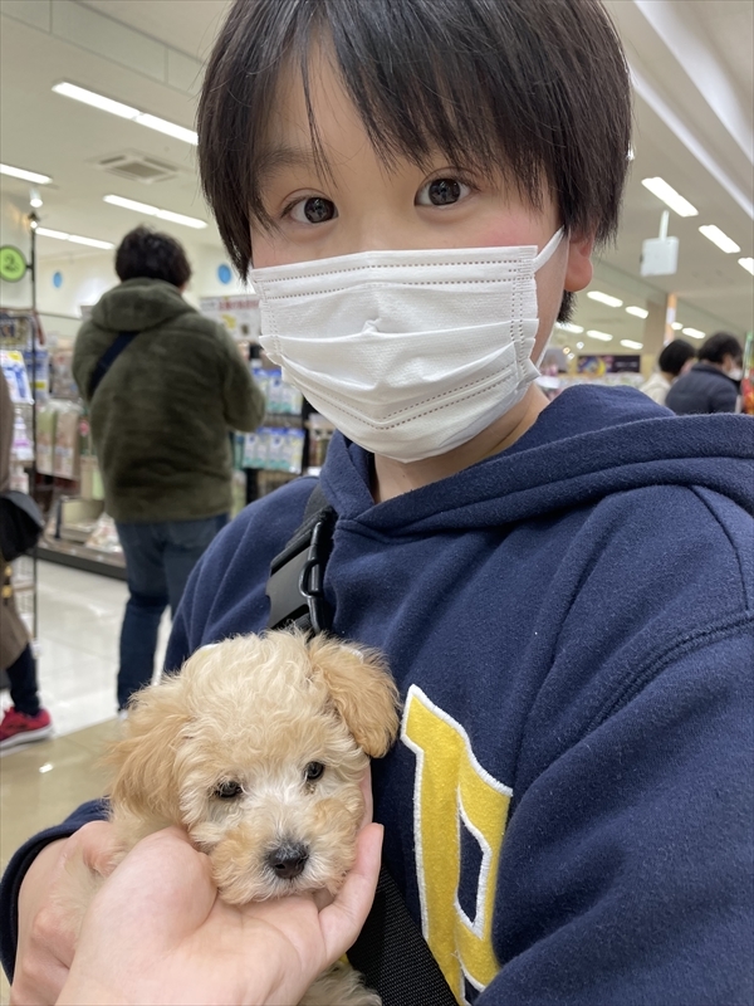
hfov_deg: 53.1
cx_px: 377
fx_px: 755
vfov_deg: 67.3
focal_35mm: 26
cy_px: 503
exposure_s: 1/120
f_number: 1.6
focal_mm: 4.2
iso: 80
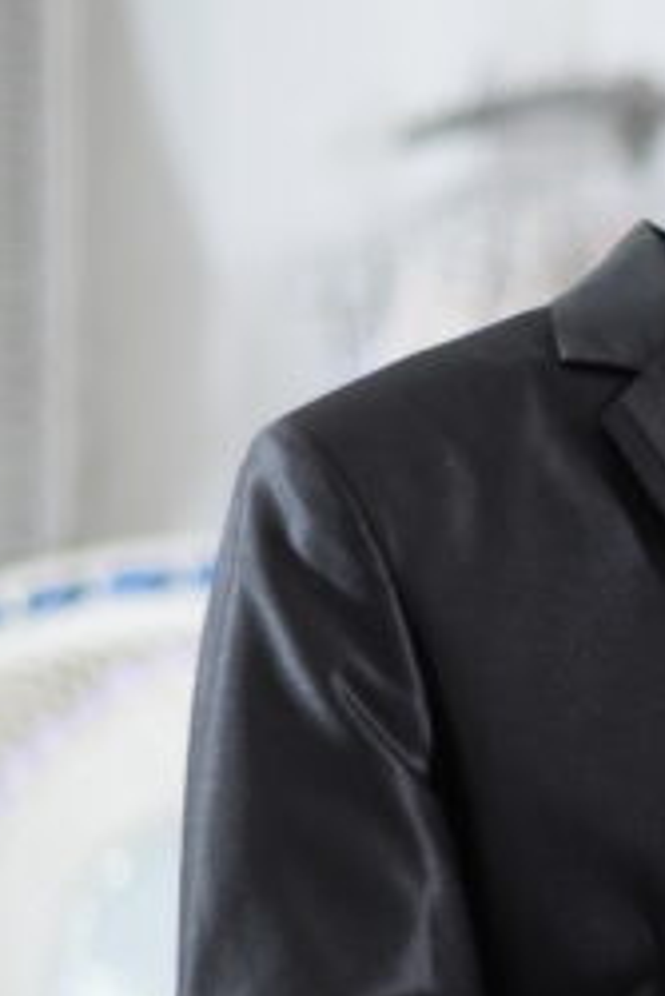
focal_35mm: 180
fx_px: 4980
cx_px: 936
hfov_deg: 7.5
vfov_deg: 11.4
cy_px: 759
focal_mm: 50
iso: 100
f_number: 1.8
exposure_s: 1/100
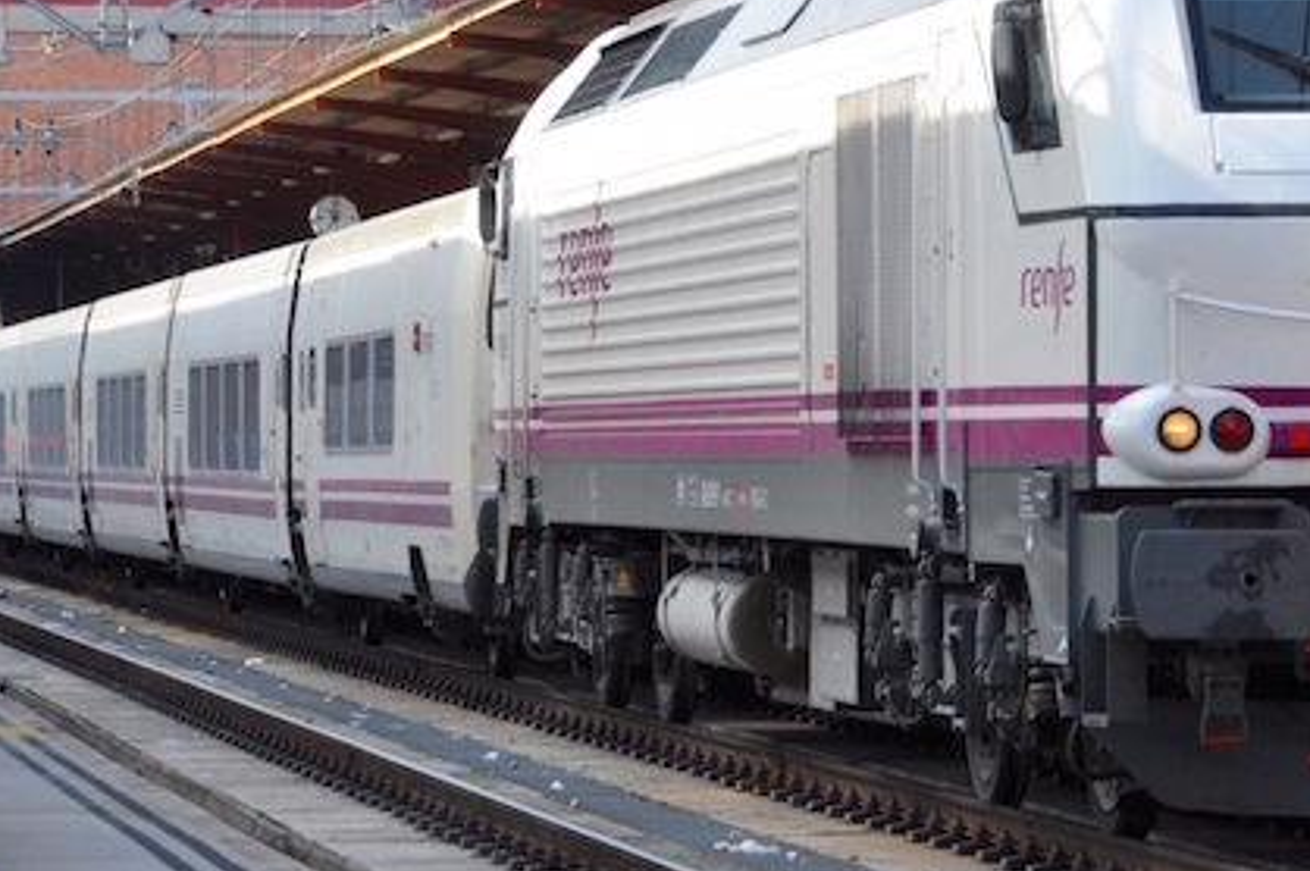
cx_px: 849
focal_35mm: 178
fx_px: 6464
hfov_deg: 11.6
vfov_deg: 7.7
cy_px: 288
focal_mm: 75
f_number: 8
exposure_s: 1/250
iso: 200
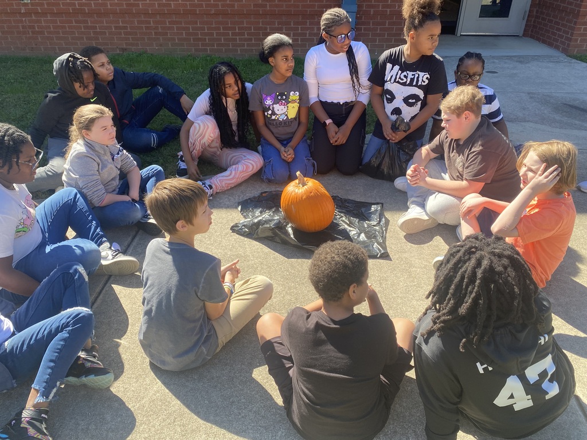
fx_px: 441
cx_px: 294
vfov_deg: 53.1
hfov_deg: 67.3
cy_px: 220
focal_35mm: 26
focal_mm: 4.25
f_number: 1.8
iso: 32
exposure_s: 1/637
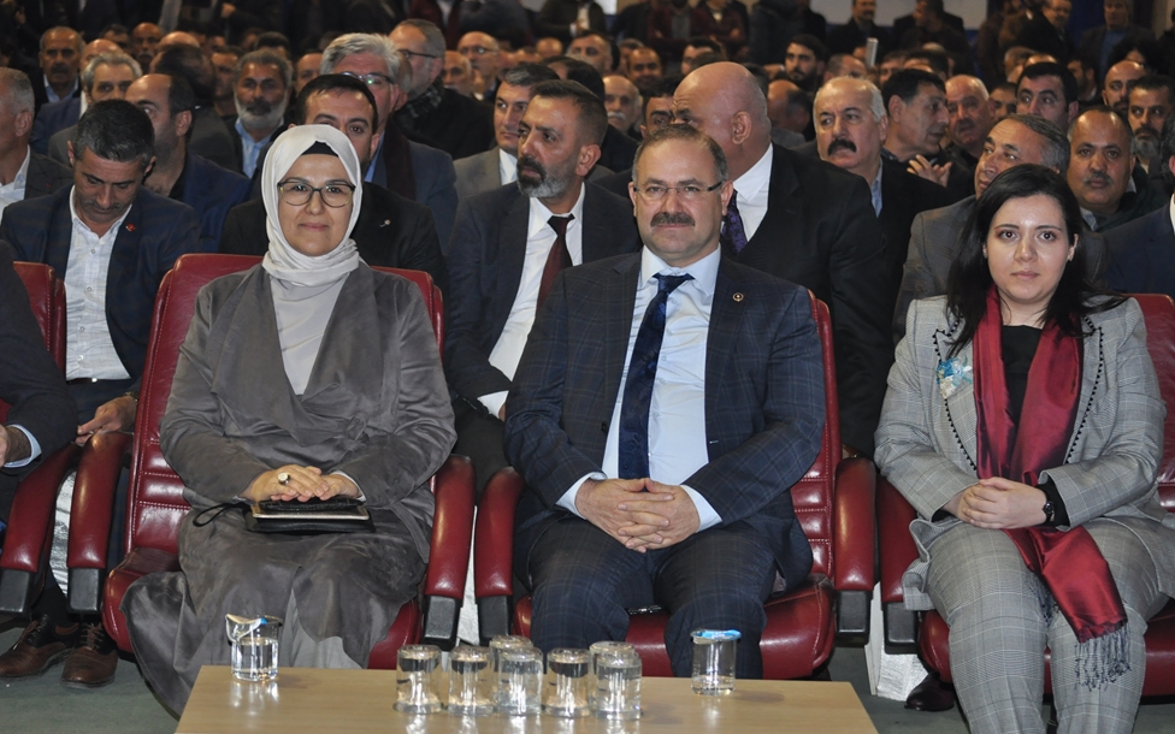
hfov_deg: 21.4
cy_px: 361
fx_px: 3106
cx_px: 575
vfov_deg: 13.5
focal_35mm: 97
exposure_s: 1/60
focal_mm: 62
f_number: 4.2
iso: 800
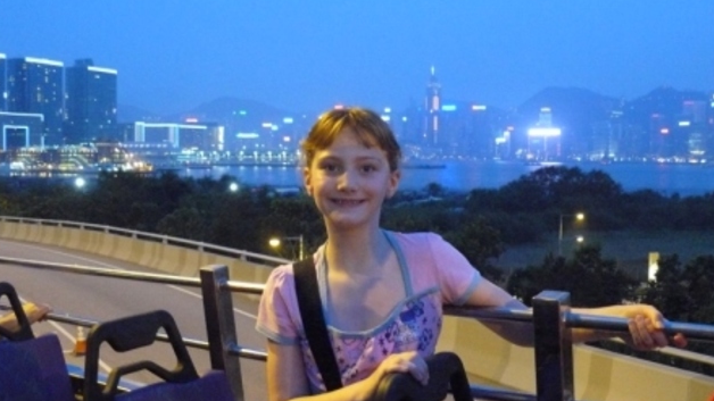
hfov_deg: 50.5
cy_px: 197
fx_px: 757
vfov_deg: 29.7
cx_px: 356
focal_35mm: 40
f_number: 2.8
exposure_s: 1/8
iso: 800
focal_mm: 6
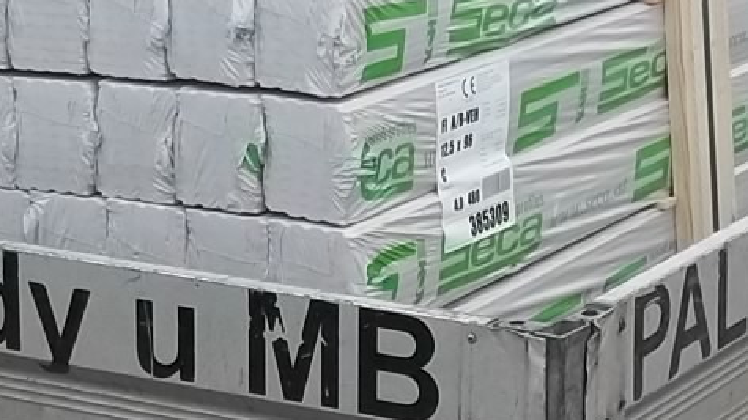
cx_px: 367
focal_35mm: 155
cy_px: 315
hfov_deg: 13.9
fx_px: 3074
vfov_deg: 7.8
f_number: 3.3
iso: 64
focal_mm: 5.9
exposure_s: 1/100
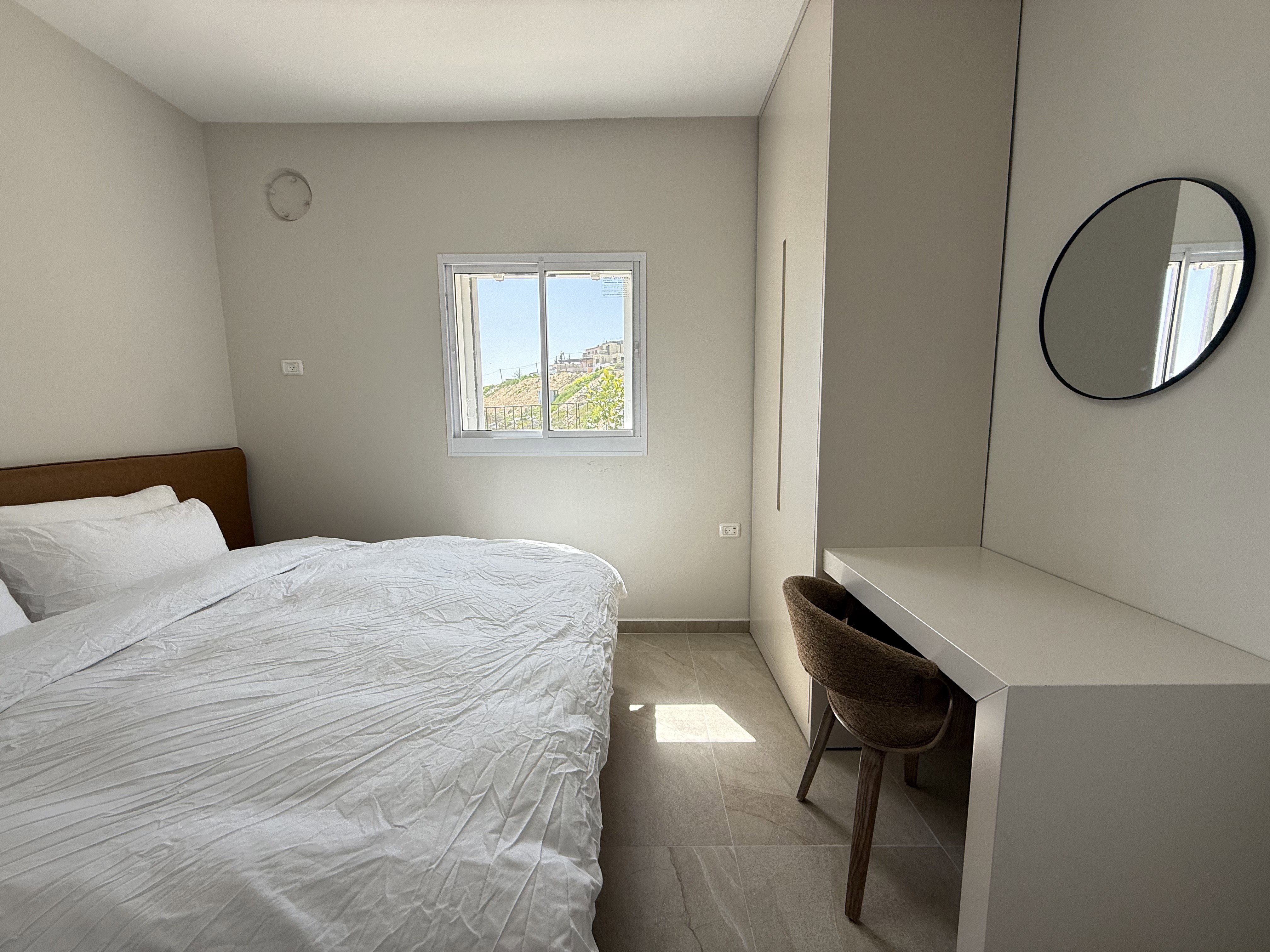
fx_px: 514
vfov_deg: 85.7
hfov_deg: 102.1
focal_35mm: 14
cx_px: 635
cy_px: 476
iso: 64
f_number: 2.2
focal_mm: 2.22
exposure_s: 1/349
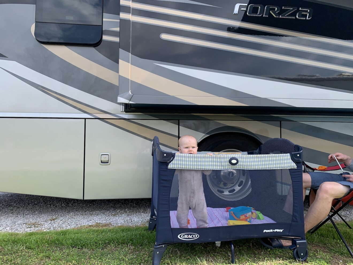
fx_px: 265
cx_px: 176
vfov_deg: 53.1
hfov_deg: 67.3
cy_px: 132
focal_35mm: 26
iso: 25
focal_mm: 4.25
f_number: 1.8
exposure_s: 1/871
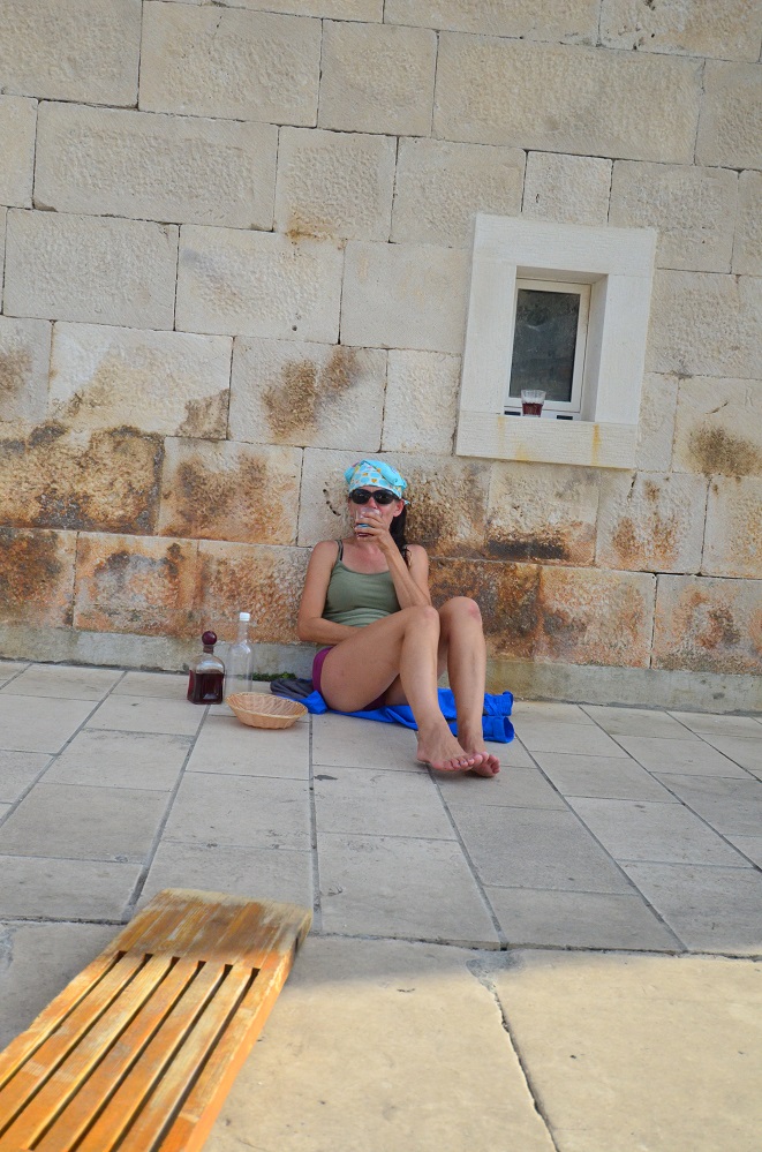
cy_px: 576
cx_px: 381
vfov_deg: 53.2
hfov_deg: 36.7
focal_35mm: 36
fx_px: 1149
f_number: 4
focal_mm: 24
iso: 1400
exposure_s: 1/8000
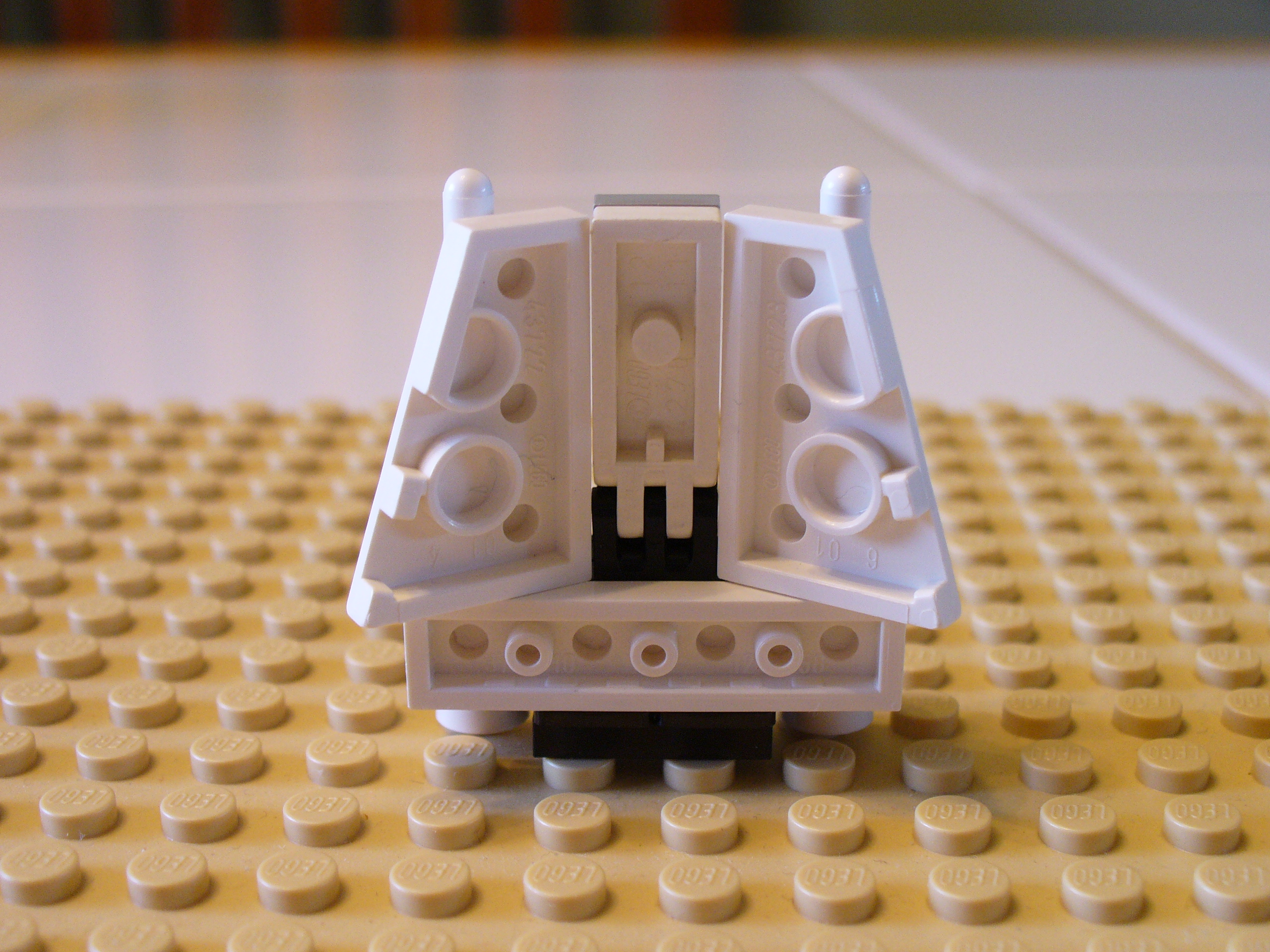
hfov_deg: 39.7
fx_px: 1761
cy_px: 476
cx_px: 635
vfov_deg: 30.3
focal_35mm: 48
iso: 150
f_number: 3
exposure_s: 1/15
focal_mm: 7.9
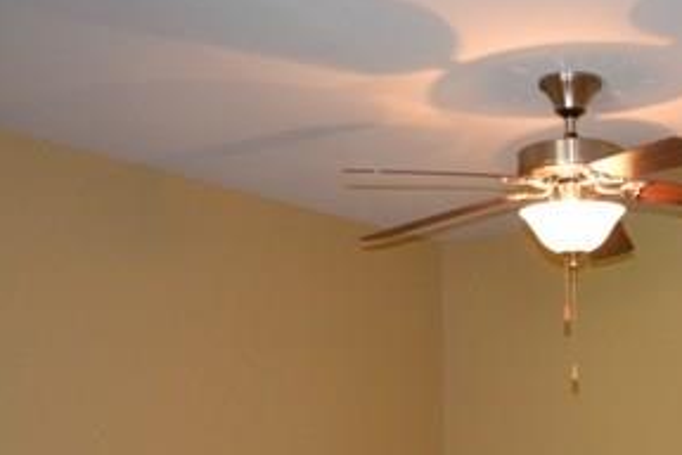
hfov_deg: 32.3
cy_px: 456
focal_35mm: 60
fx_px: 1137
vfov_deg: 21.8
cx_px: 564
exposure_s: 1/60
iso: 1400
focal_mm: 18
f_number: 3.5
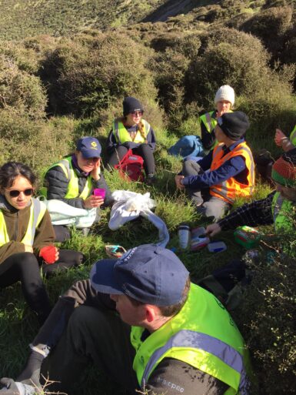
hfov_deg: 48.2
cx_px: 148
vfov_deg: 61.6
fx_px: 330
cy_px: 198
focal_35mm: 29
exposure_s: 1/920
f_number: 2.2
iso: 32
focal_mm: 4.15
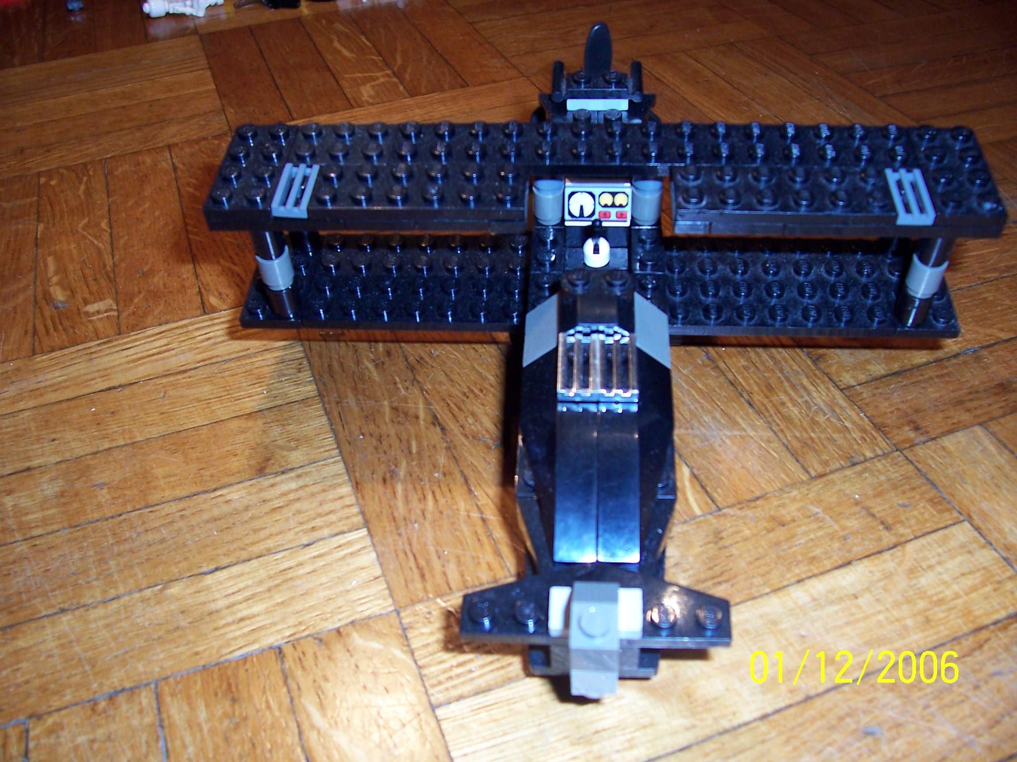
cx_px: 508
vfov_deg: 41.8
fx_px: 999
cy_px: 381
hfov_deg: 54.0
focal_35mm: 34
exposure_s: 1/60
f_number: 2.7
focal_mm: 5.6
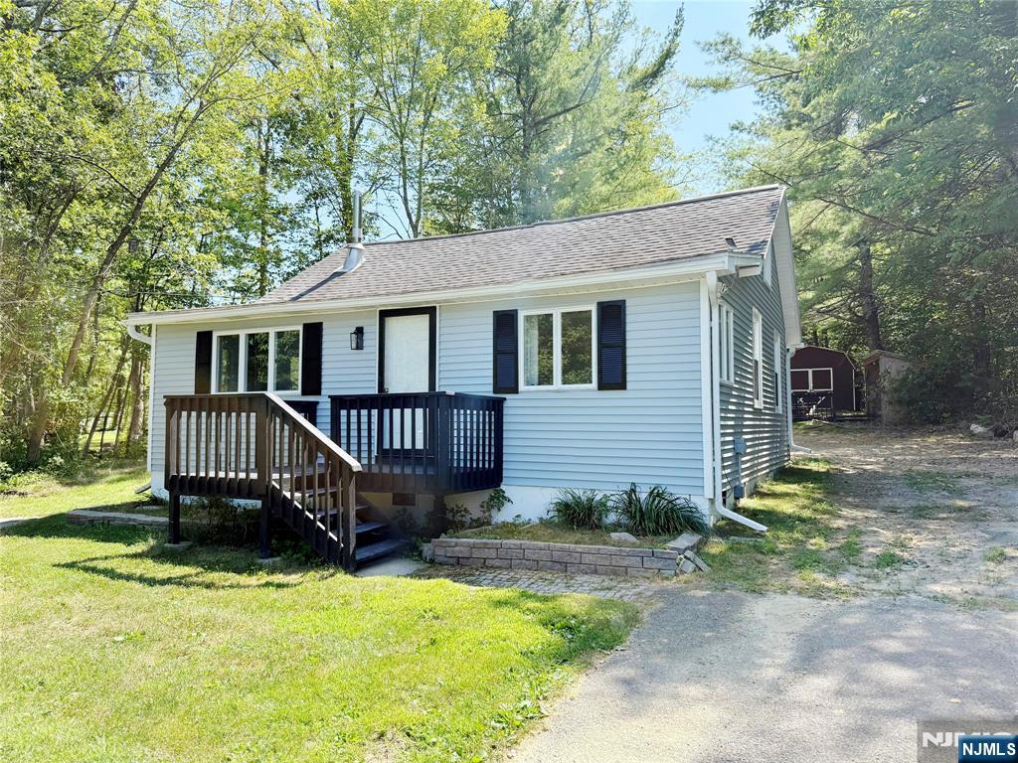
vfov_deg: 56.8
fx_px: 706
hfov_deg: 71.6
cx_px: 509
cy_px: 382
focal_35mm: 24
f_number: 1.78
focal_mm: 6.76
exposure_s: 1/1949
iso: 100
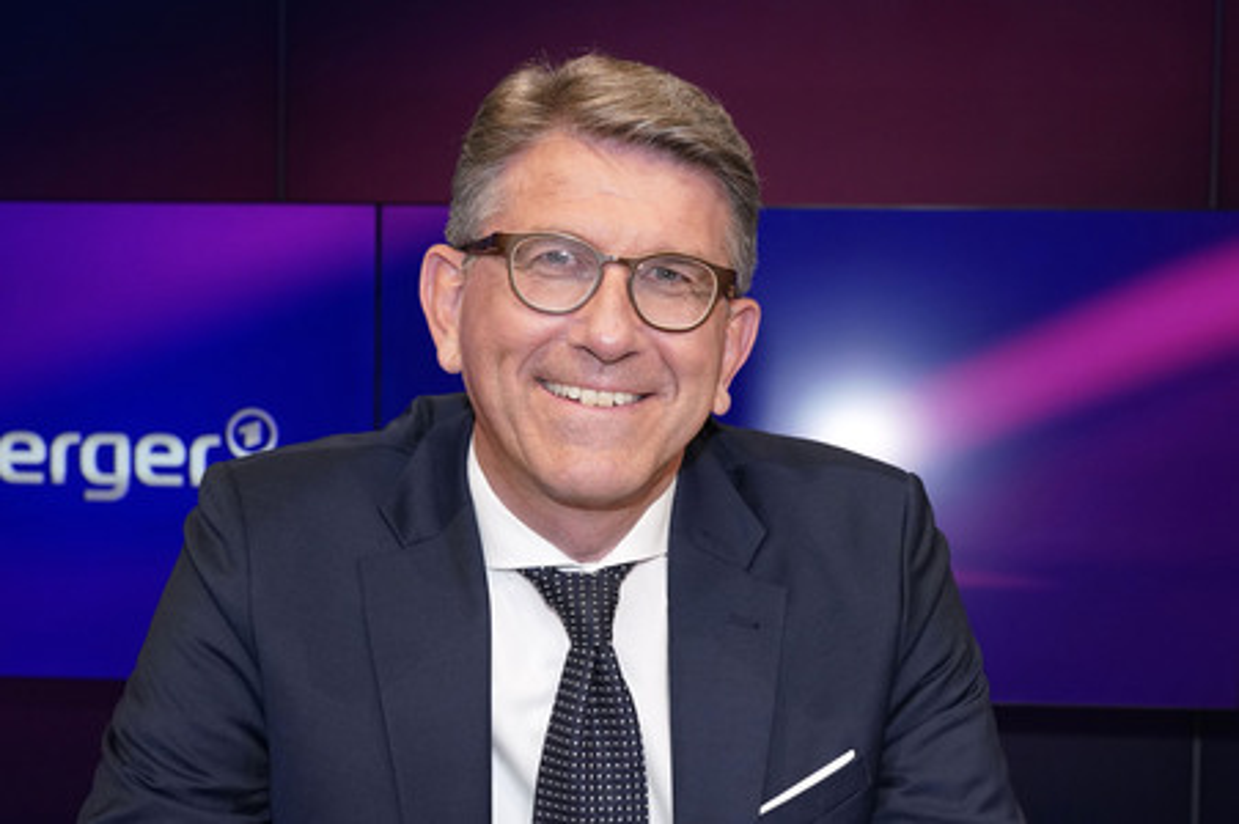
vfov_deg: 35.0
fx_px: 1307
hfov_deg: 50.7
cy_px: 412
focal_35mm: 38
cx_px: 620
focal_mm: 38
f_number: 5
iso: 2000
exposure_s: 1/160
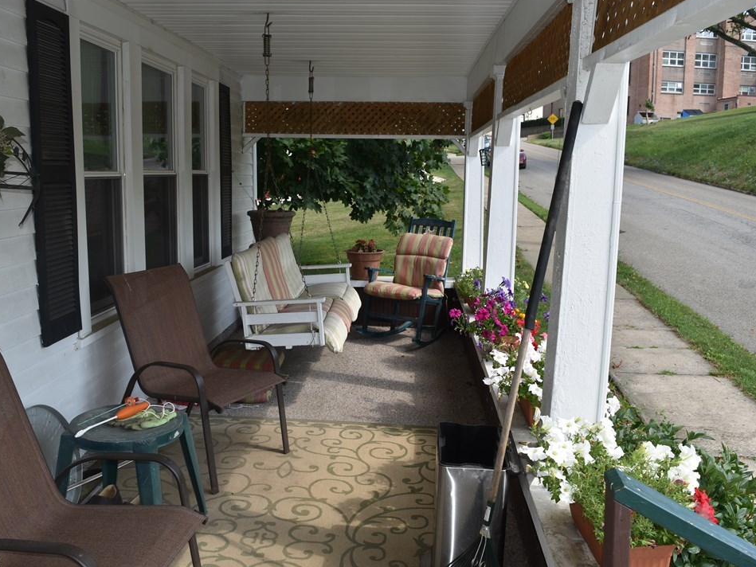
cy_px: 283
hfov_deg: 55.3
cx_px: 351
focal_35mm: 33
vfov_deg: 43.0
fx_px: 721
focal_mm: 20
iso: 100
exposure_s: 1/200
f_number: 8
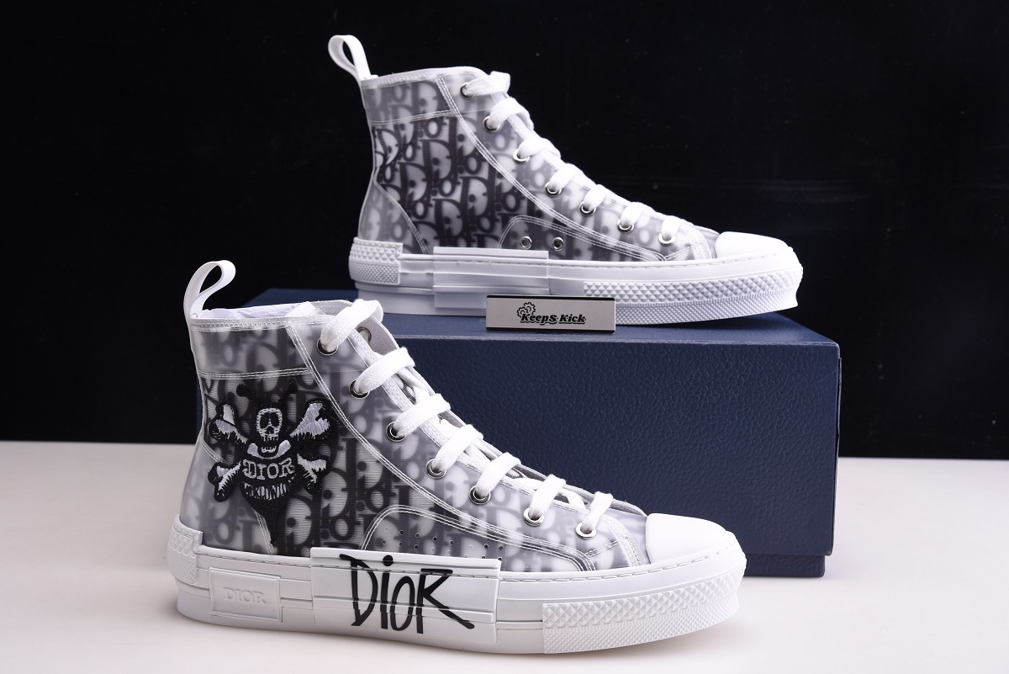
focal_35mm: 55
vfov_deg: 24.6
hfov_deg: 36.2
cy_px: 337
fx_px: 1542
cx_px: 504
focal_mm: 55
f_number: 11
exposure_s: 1/125
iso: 100
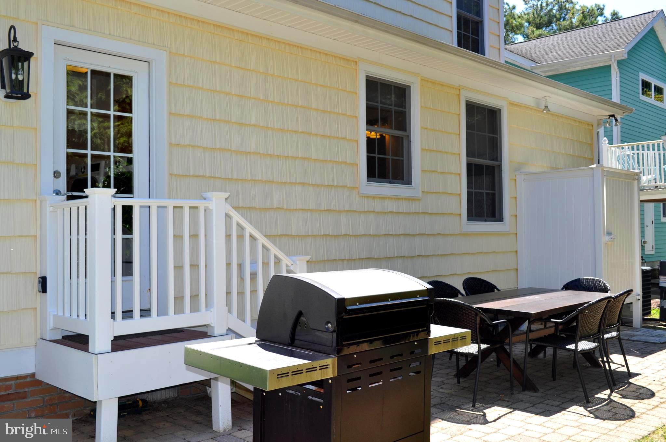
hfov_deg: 53.2
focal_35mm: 36
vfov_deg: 36.8
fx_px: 665
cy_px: 221
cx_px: 333
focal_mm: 24
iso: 200
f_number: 8
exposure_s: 1/200
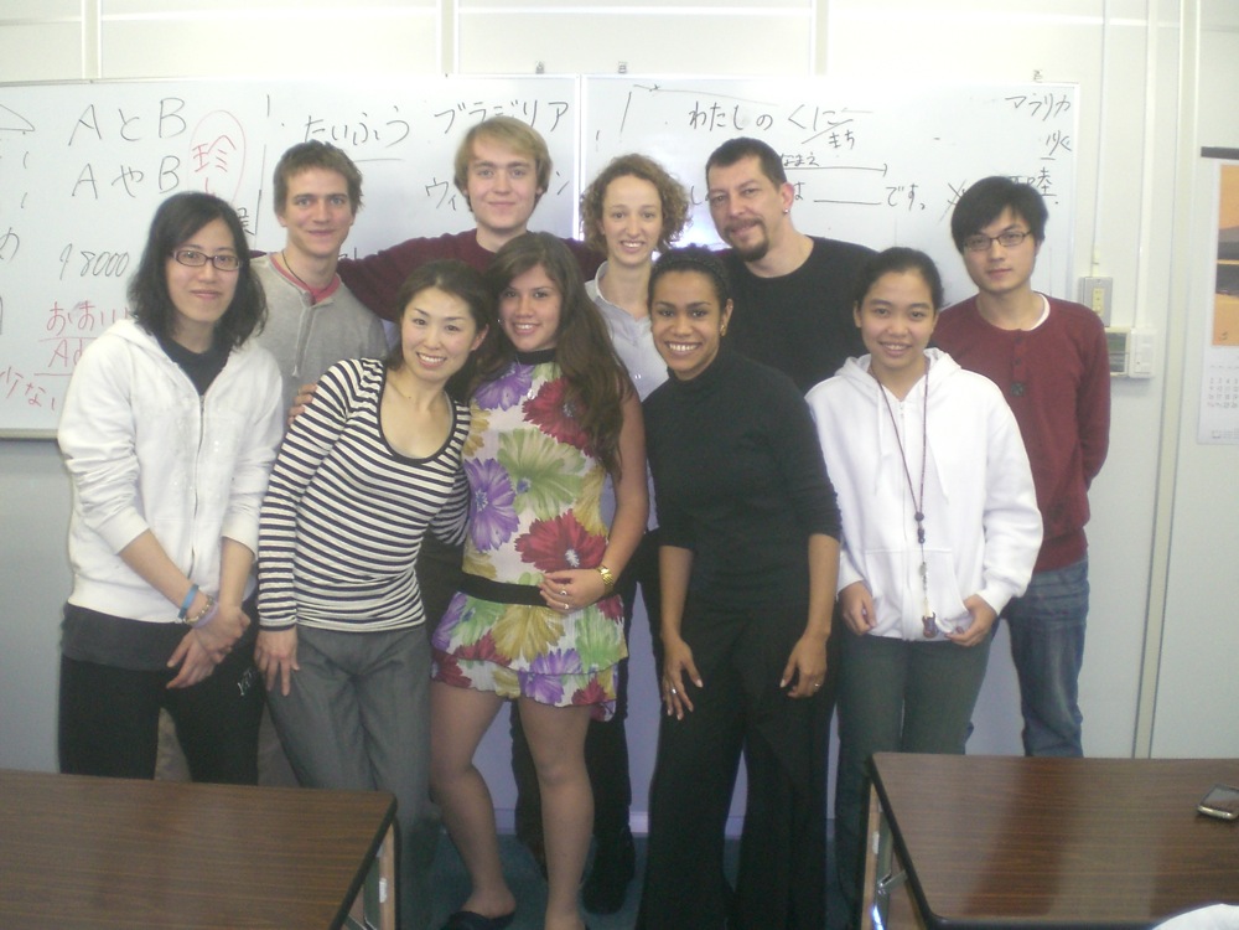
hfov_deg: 49.0
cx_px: 620
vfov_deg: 37.7
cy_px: 465
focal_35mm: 38
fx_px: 1360
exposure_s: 1/50
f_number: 3.1
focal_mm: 6.3
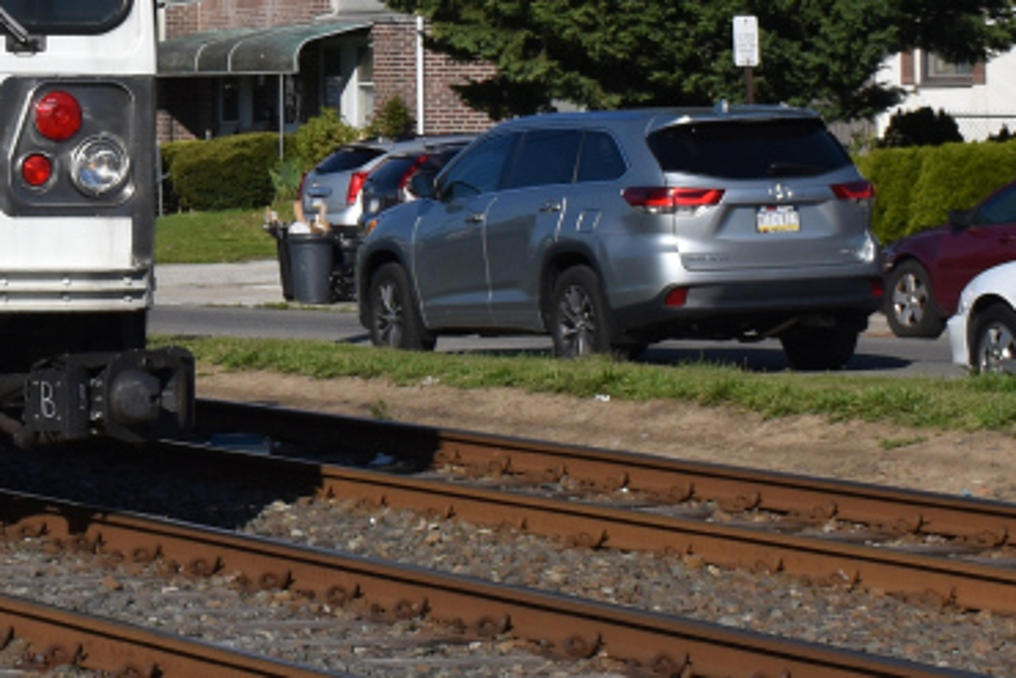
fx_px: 5053
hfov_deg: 11.2
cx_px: -313
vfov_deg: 7.6
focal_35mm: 179
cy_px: -177
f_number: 7.1
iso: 100
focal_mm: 34
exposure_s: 1/640
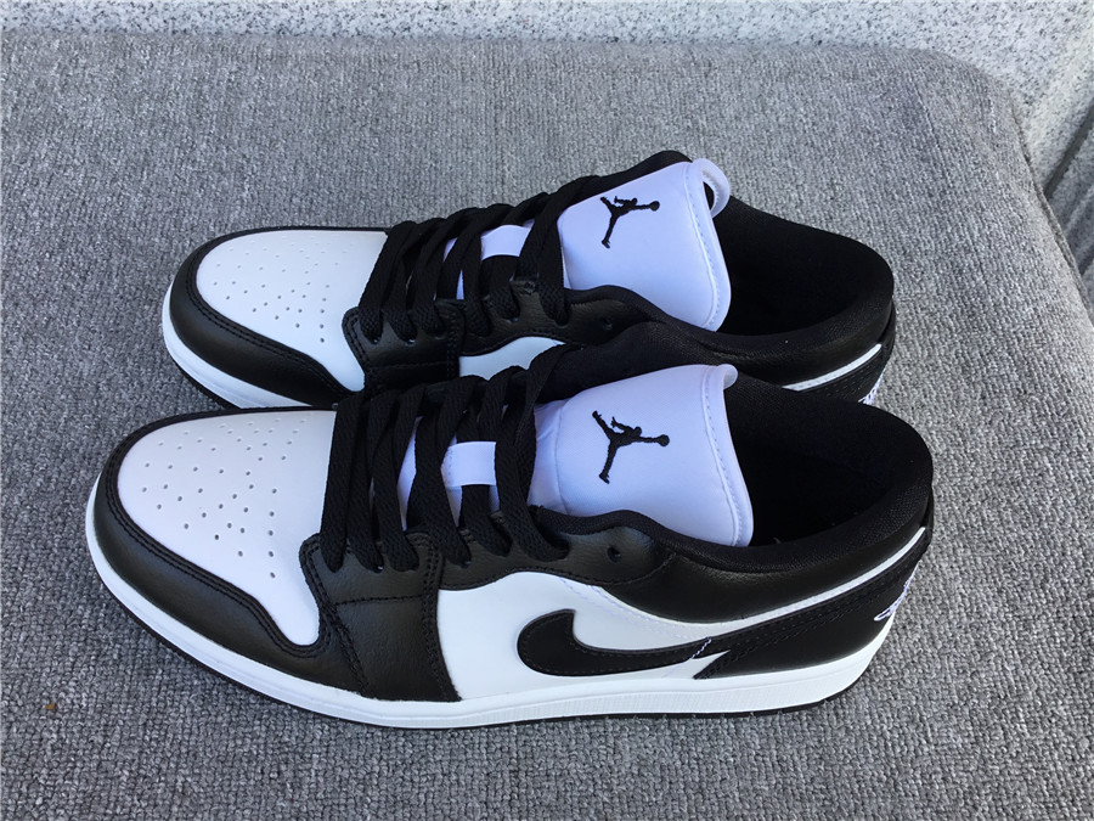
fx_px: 980
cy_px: 410
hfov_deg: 58.4
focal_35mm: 31
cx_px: 547
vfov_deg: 45.4
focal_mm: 3.3
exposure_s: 1/108
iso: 25
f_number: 2.4
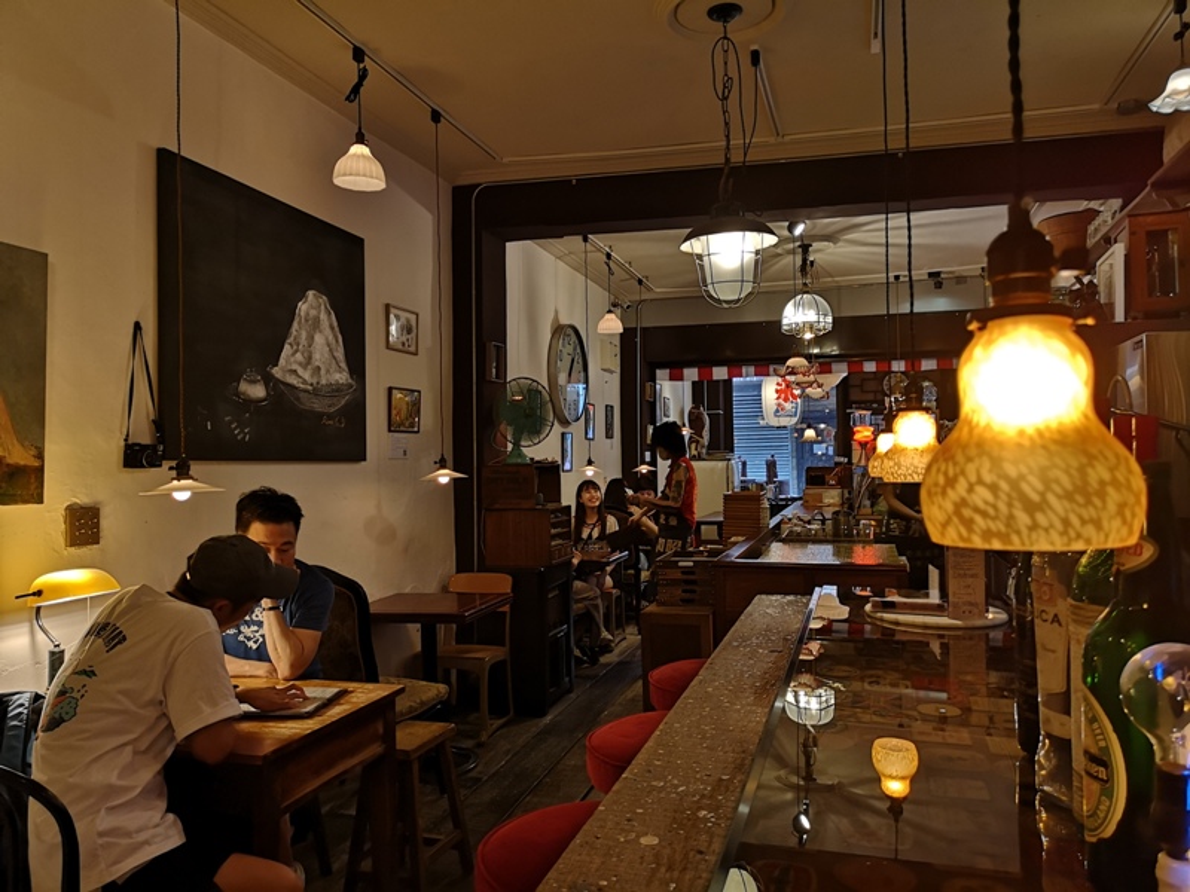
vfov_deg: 51.4
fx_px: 928
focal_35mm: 27
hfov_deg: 65.3
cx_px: 595
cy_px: 446
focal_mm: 3.95
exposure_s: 1/30
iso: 250
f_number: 1.8
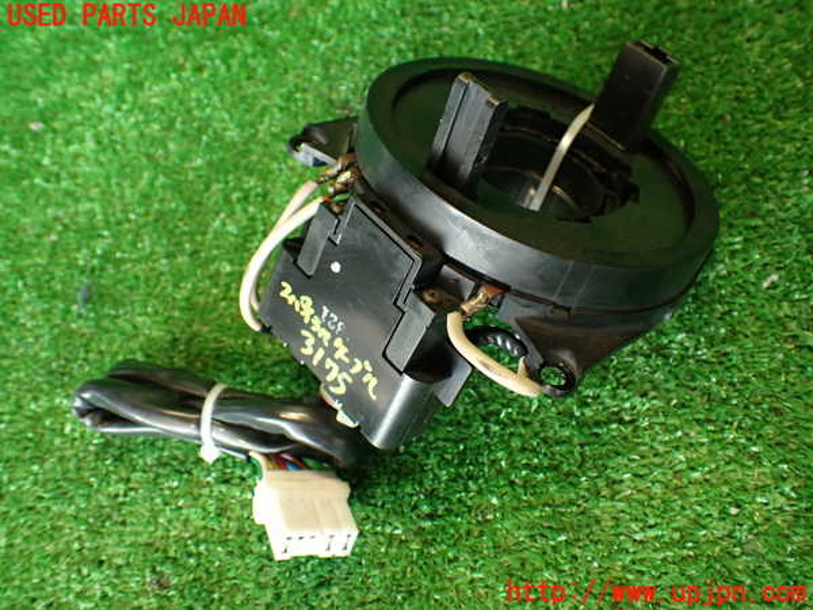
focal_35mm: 32
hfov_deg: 56.8
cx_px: 406
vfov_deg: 44.2
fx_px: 752
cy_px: 305
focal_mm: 5.79
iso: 200
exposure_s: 1/30
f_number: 2.4
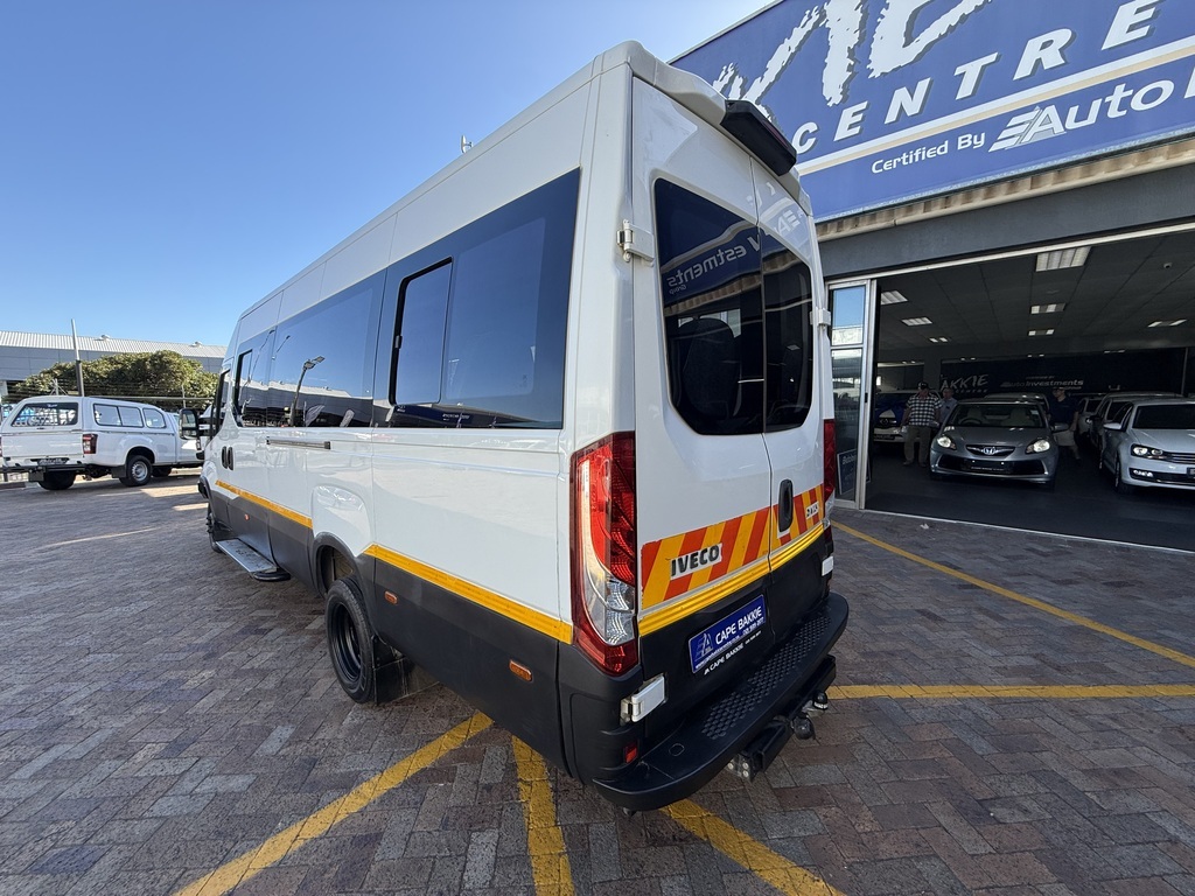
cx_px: 598
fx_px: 483
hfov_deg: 102.1
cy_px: 448
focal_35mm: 14
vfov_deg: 85.7
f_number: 2.2
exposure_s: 1/502
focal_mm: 2.22
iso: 50
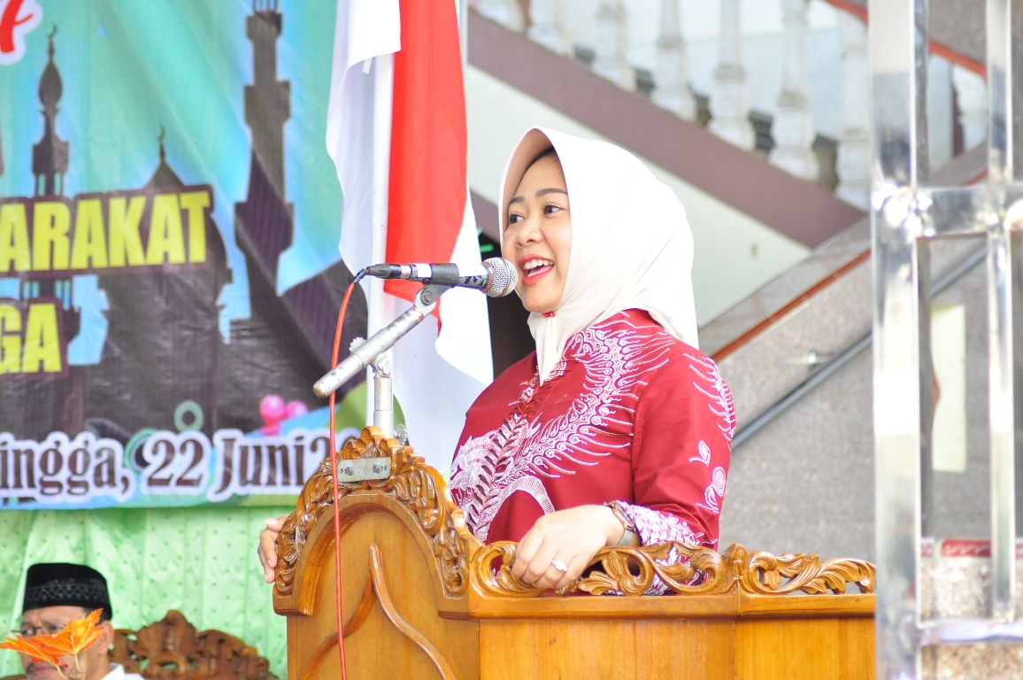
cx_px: 512
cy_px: 340
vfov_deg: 13.0
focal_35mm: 105
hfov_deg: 19.5
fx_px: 2980
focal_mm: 70
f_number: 4.5
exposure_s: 1/160
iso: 1000
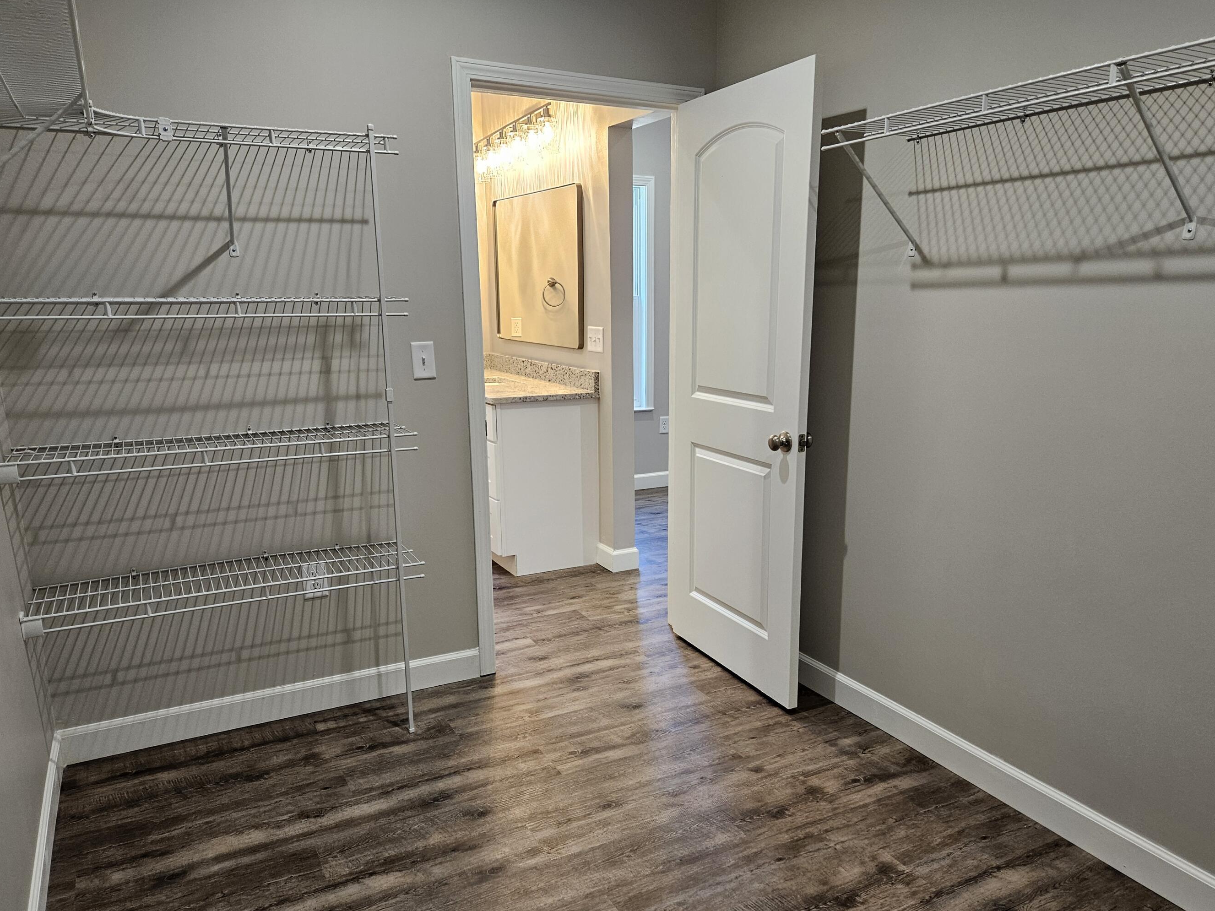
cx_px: 659
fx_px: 913
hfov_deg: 67.2
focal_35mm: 26
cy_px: 511
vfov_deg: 52.9
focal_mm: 5.4
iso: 250
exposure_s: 1/120
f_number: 1.8
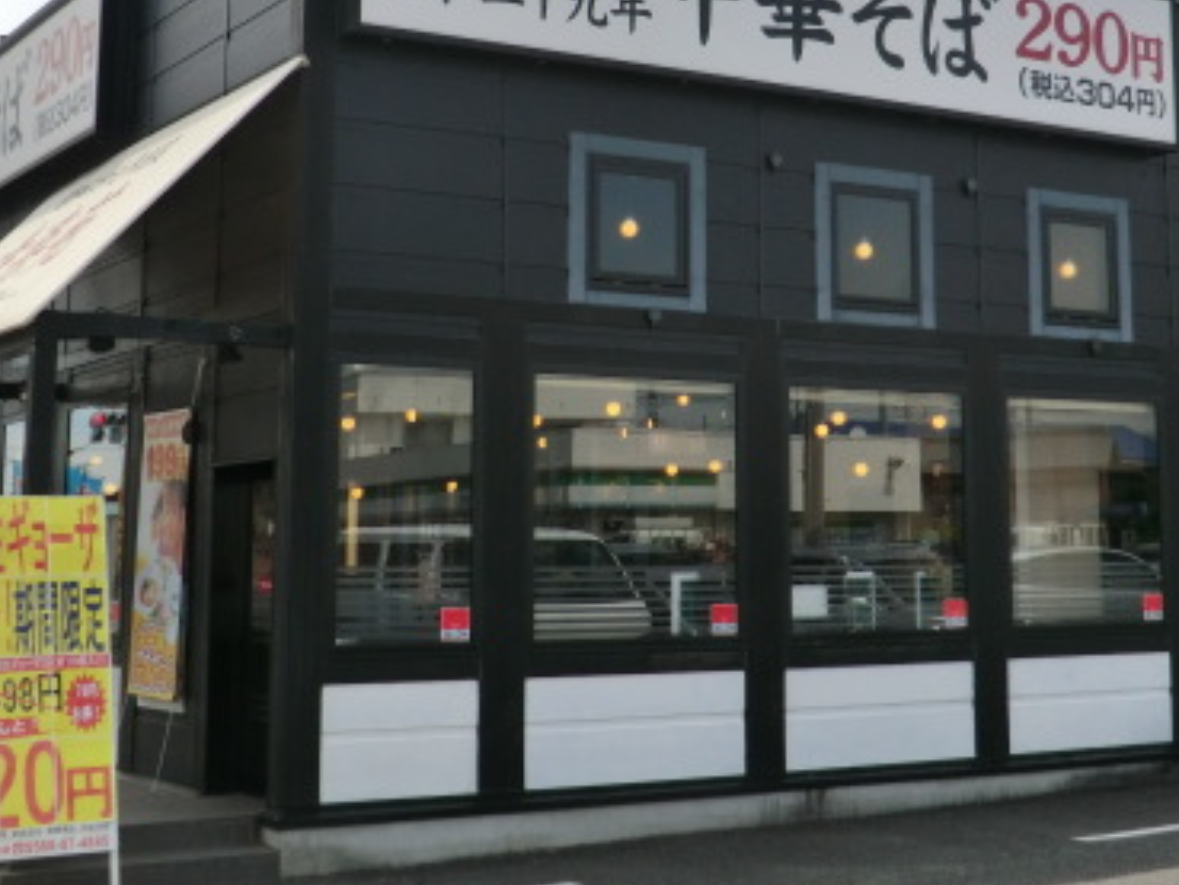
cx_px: 764
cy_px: 217
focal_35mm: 59
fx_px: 2010
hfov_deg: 32.5
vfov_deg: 24.5
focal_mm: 6.1
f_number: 3.6
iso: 80
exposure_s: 1/1000
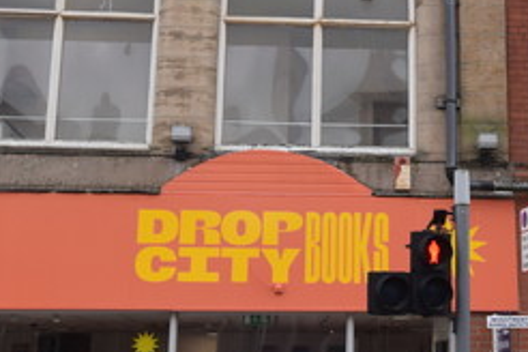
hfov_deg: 24.8
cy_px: 53
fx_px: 1189
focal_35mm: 81
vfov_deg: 16.7
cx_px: 388
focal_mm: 13
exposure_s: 1/250
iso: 200
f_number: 8
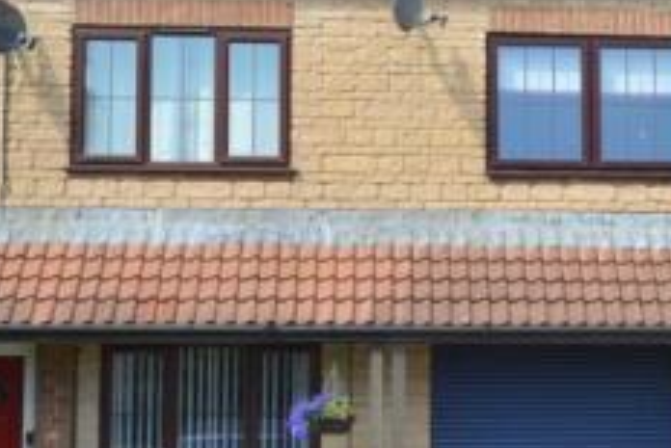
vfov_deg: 14.7
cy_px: 100
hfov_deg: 21.5
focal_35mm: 93
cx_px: 586
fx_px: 1734
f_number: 8
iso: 100
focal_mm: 22
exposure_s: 1/250
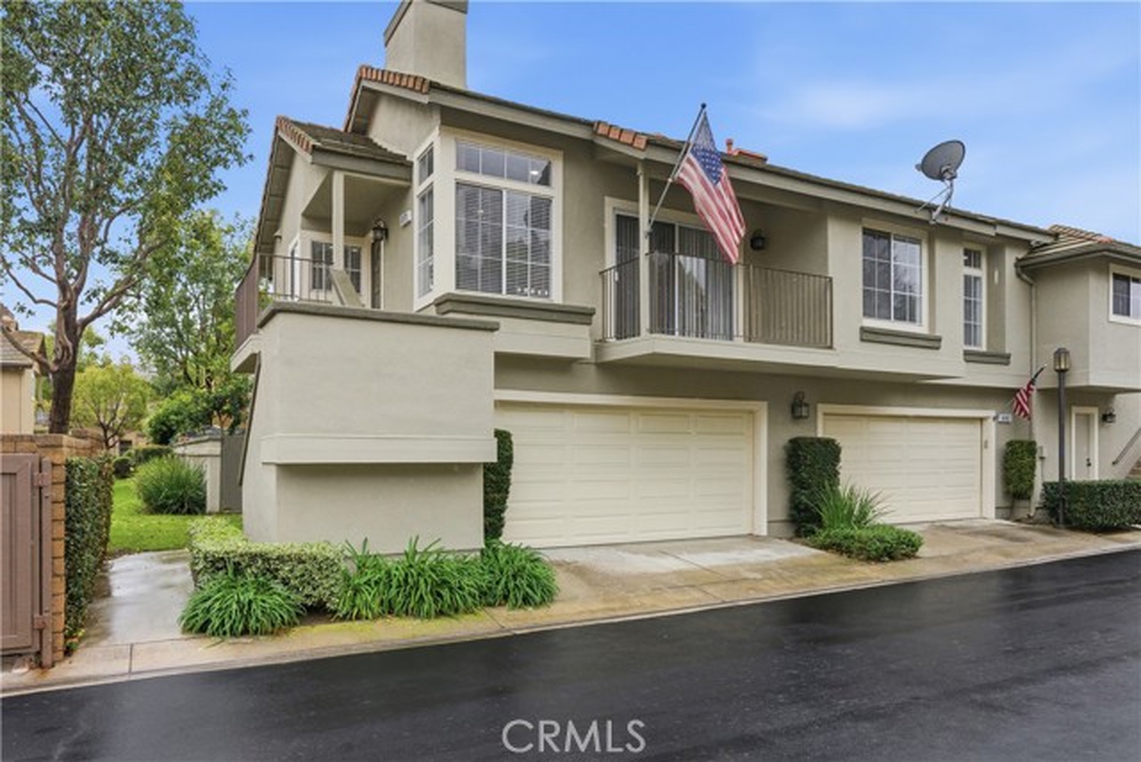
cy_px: 381
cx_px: 570
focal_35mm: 23
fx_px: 729
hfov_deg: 76.1
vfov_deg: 55.1
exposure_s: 1/8000
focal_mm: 23
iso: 1600
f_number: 9
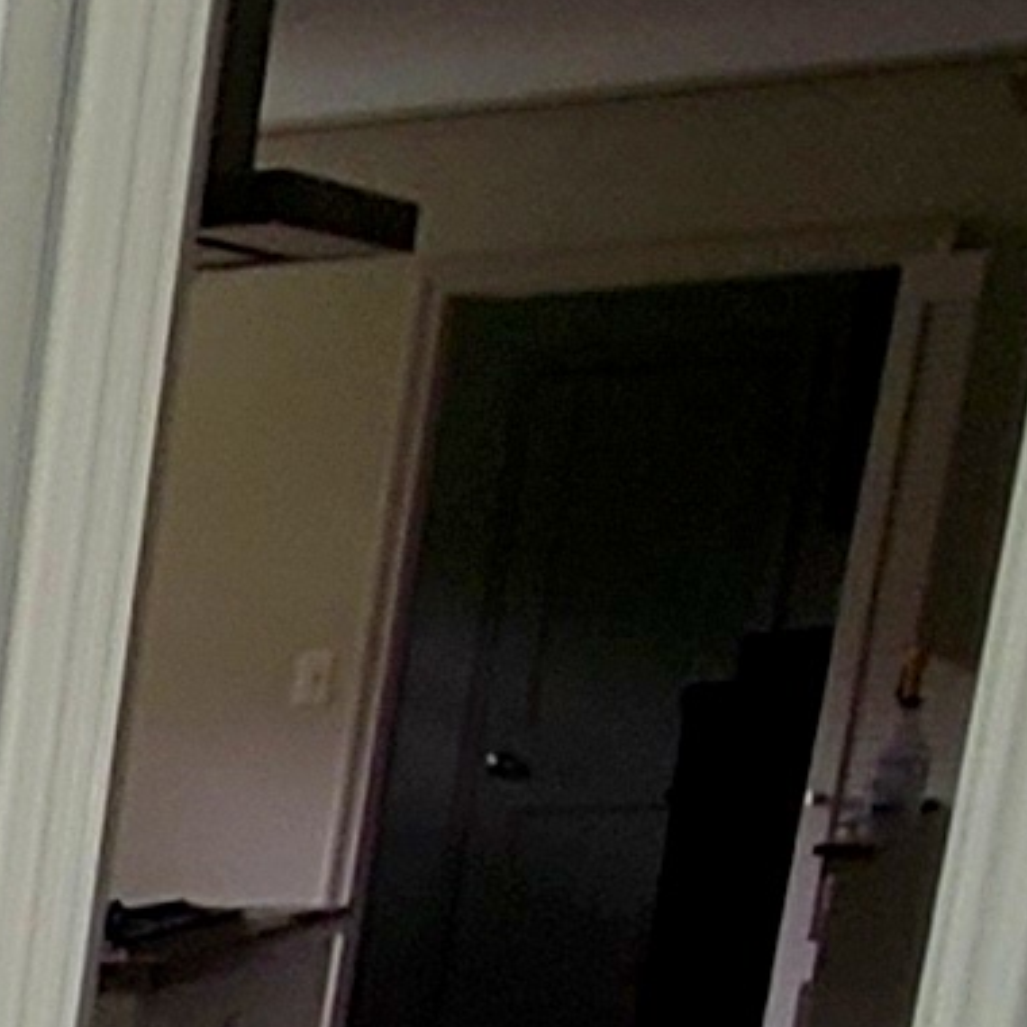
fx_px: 4095
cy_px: 2043
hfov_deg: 9.0
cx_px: -2673
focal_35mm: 122
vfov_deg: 12.6
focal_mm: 2.2
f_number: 2.2
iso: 100
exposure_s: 1/120
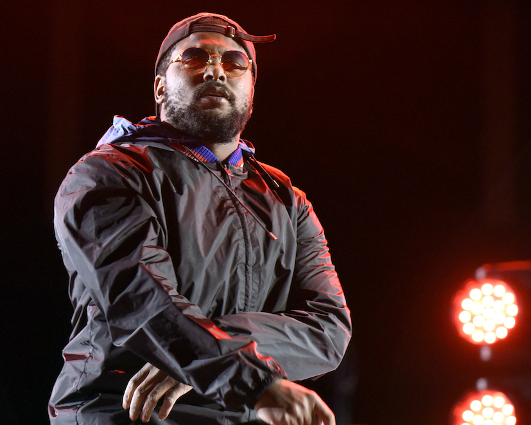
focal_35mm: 142
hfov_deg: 13.6
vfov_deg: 10.9
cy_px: 213
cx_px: 283
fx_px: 2231
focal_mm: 125
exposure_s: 1/320
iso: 3200
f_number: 4
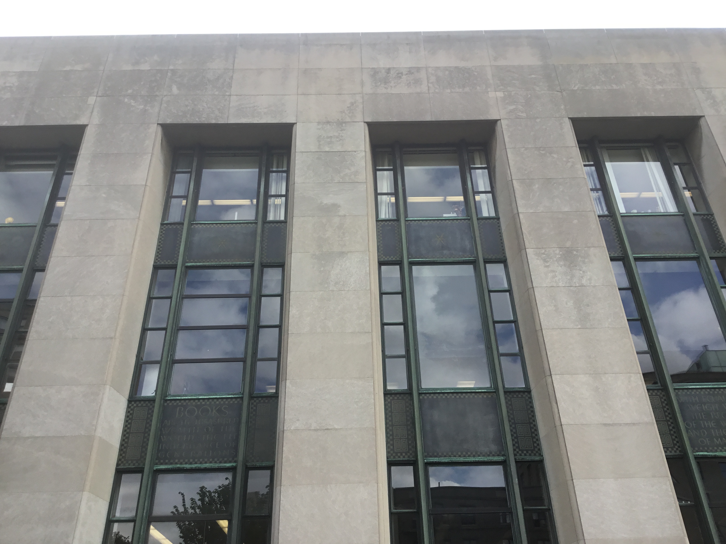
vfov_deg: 45.4
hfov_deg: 58.4
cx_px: 363
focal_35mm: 31
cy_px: 272
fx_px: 650
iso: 25
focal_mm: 3.3
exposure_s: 1/374
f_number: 2.4
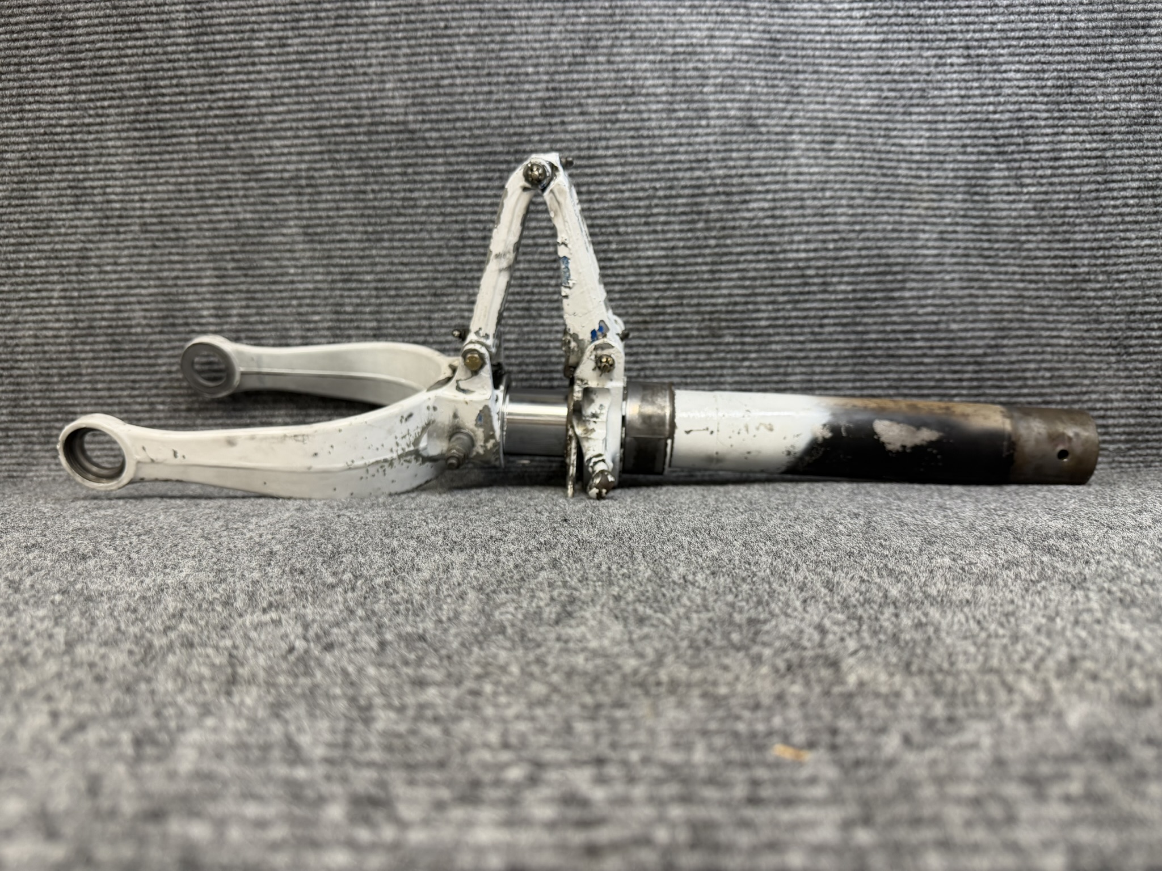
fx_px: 806
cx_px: 581
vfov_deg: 56.8
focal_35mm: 24
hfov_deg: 71.6
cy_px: 436
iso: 125
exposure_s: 1/60
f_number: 1.78
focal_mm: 6.76
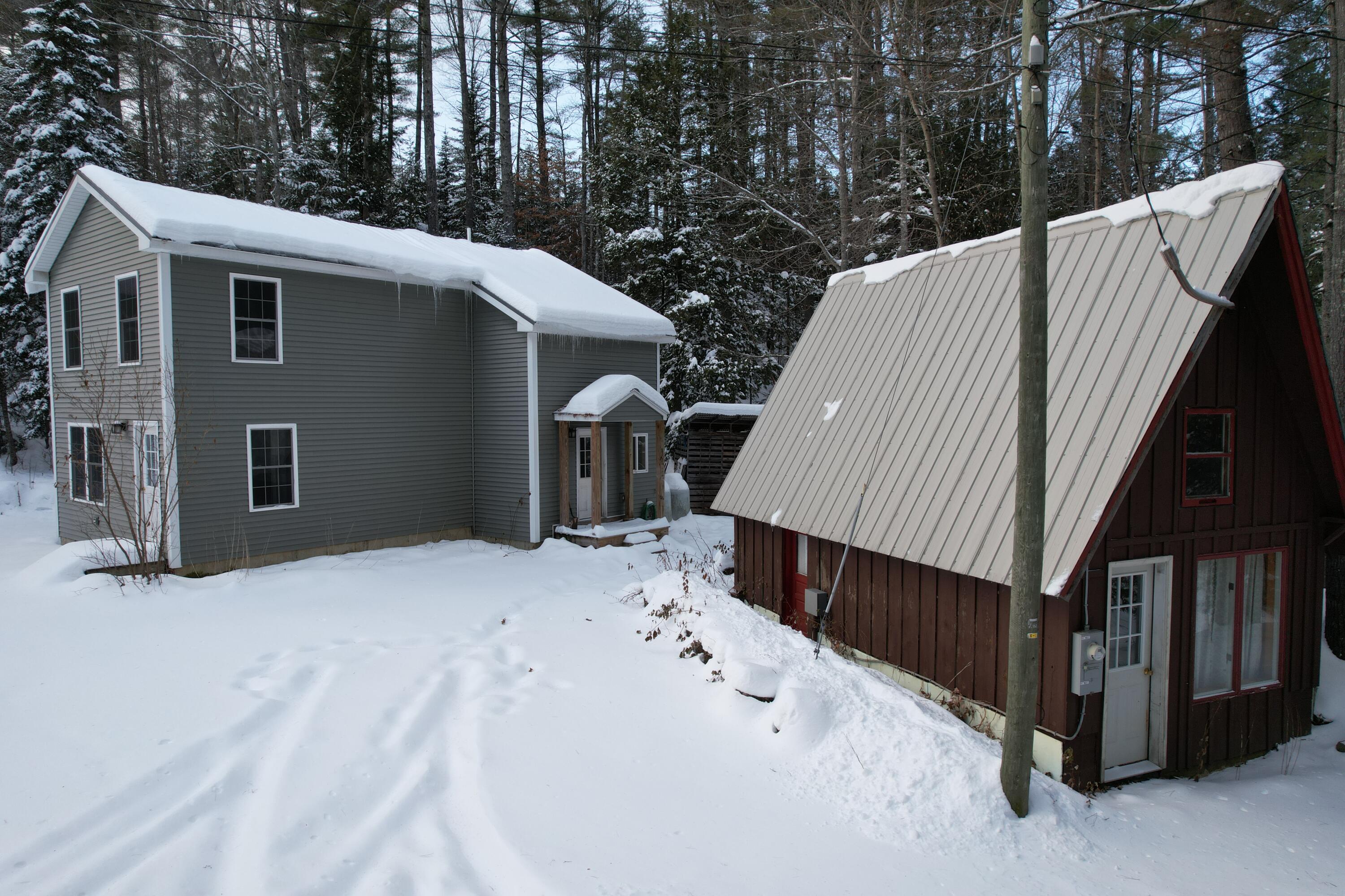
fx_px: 822
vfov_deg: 57.2
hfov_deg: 78.6
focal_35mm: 22
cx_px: 672
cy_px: 448
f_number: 2.8
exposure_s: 1/200
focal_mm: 8.38
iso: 100
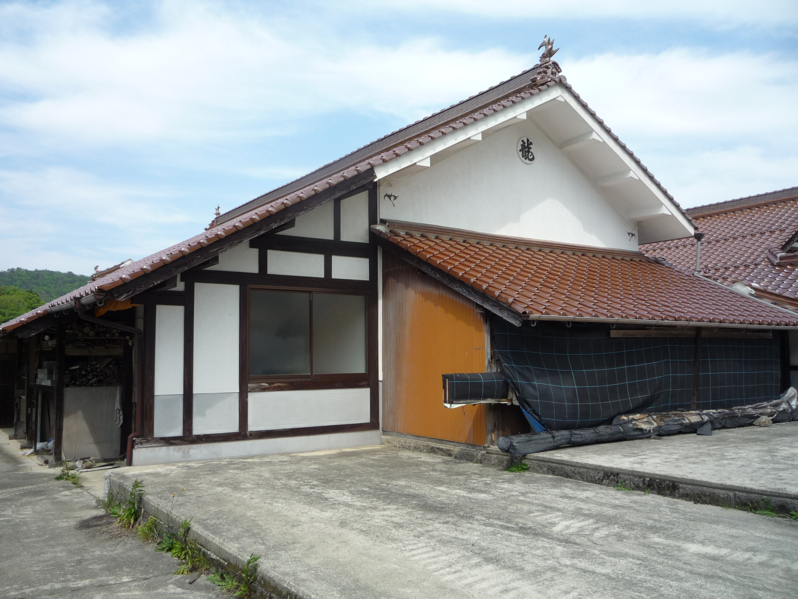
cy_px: 300
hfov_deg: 60.0
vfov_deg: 46.8
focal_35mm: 30
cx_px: 399
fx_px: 692
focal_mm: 5.2
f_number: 4
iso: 100
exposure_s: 1/400
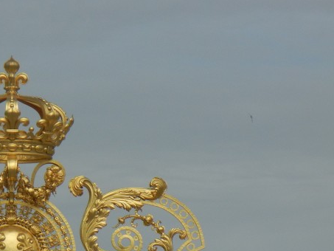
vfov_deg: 2.2
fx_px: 6544
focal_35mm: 678
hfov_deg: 2.9
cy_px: 223
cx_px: 15
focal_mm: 54
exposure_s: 1/399
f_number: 11.2
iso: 160
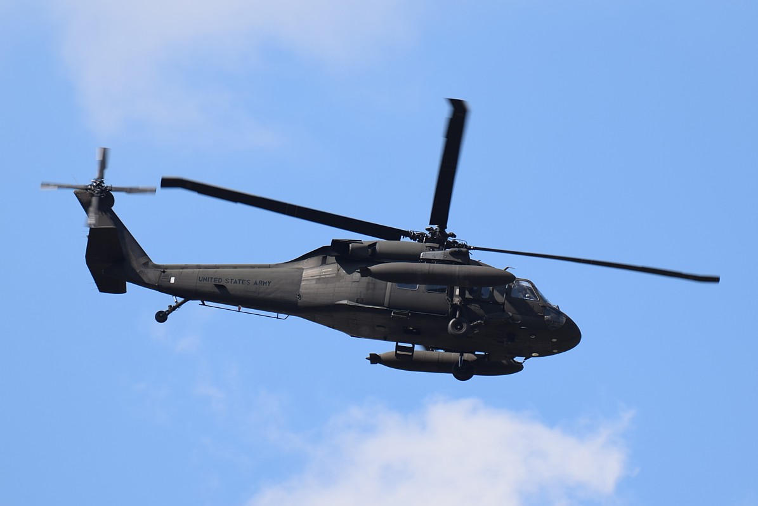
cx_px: 379
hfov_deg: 4.7
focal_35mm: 435
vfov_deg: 3.2
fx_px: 9160
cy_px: 253
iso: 200
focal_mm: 290
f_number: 7.1
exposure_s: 1/800
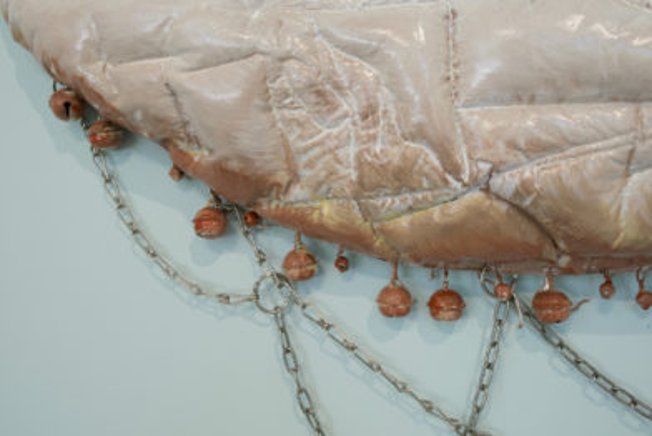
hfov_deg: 54.4
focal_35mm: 35
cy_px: 218
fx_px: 634
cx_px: 326
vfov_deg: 37.9
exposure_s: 1/1.25
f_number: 16
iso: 100
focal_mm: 35
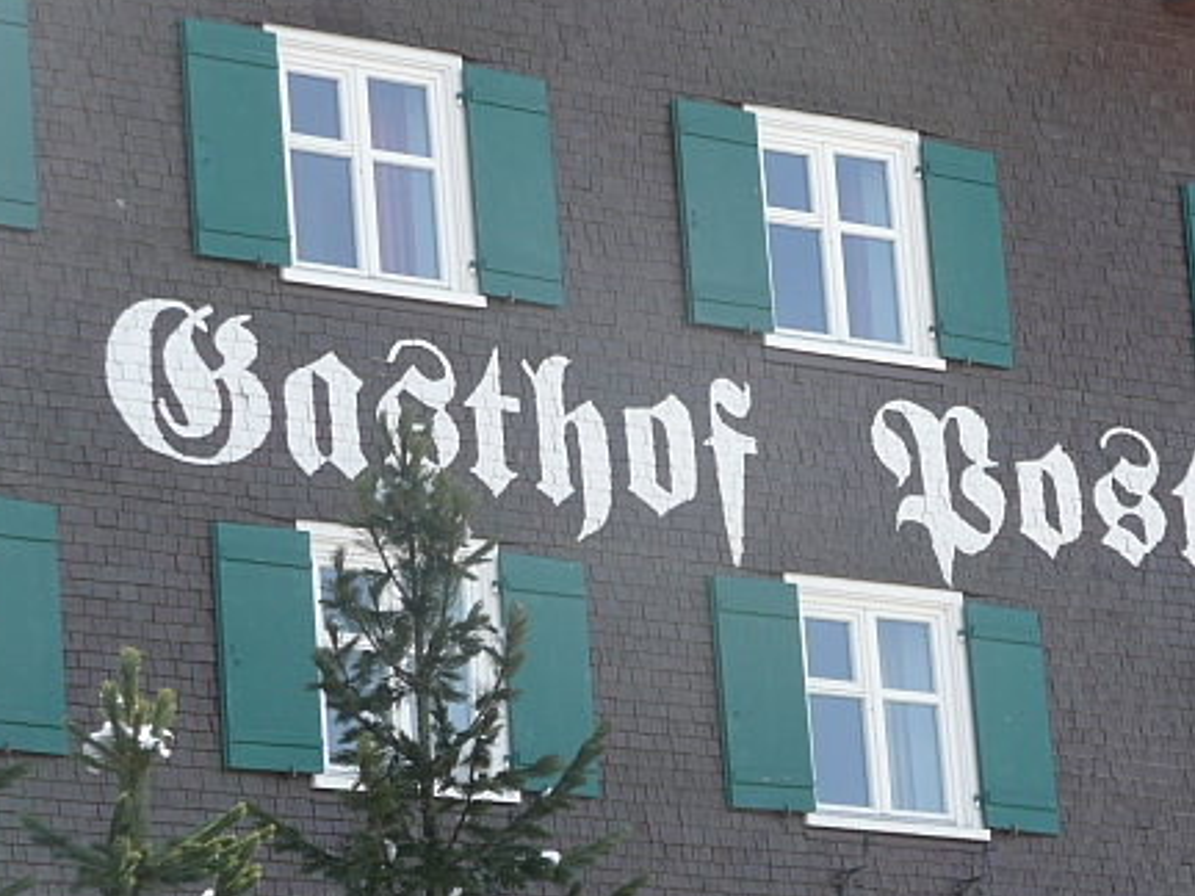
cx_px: 750
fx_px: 6421
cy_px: 484
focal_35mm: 186
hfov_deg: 10.6
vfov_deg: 8.0
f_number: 4.8
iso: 100
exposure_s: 1/200
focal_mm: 23.1
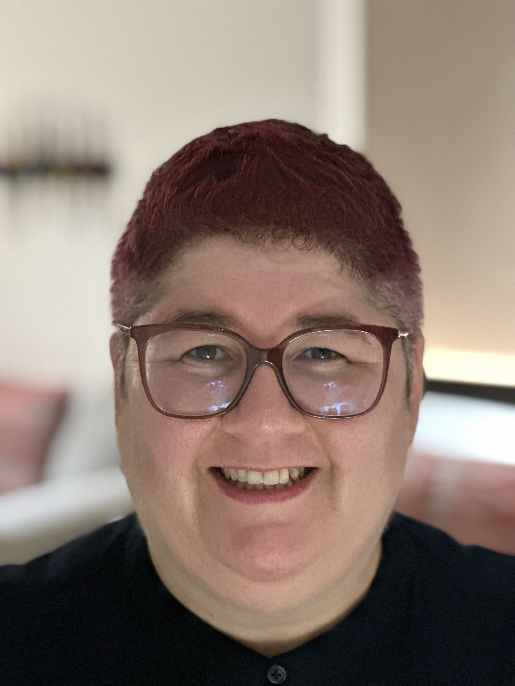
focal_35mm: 77
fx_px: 1527
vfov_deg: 25.3
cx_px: 258
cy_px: 343
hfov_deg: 19.1
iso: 1250
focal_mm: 9
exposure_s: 1/15
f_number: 2.8
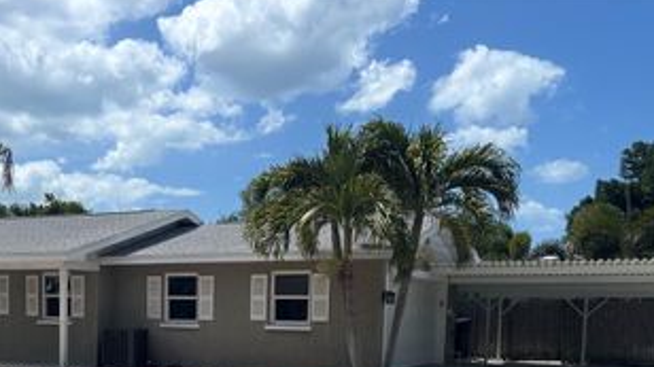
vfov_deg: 24.5
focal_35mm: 46
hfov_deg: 43.6
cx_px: 187
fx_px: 797
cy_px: 385
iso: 50
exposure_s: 1/5952
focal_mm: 5.96
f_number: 1.6
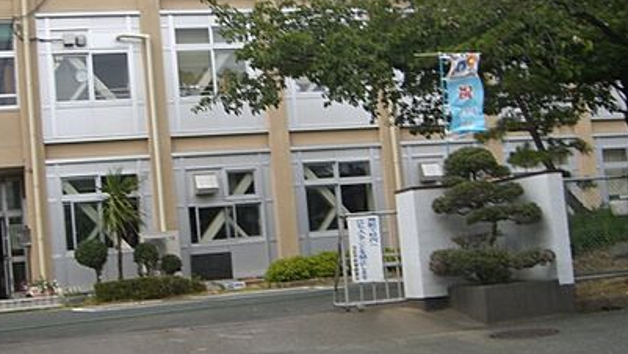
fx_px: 1066
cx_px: 243
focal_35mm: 64
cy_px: 208
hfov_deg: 32.7
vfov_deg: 18.8
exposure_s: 1/400
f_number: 4.3
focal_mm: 6.2
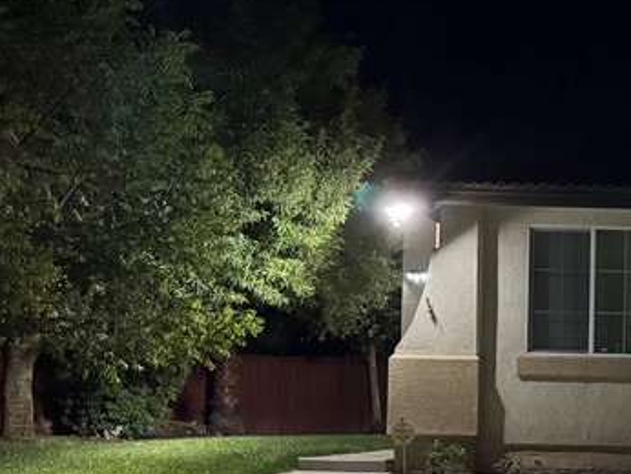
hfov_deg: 23.4
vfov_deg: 20.5
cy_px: 396
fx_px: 1295
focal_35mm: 71
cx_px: 870
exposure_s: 1/36
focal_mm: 6.76
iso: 1000
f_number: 1.78
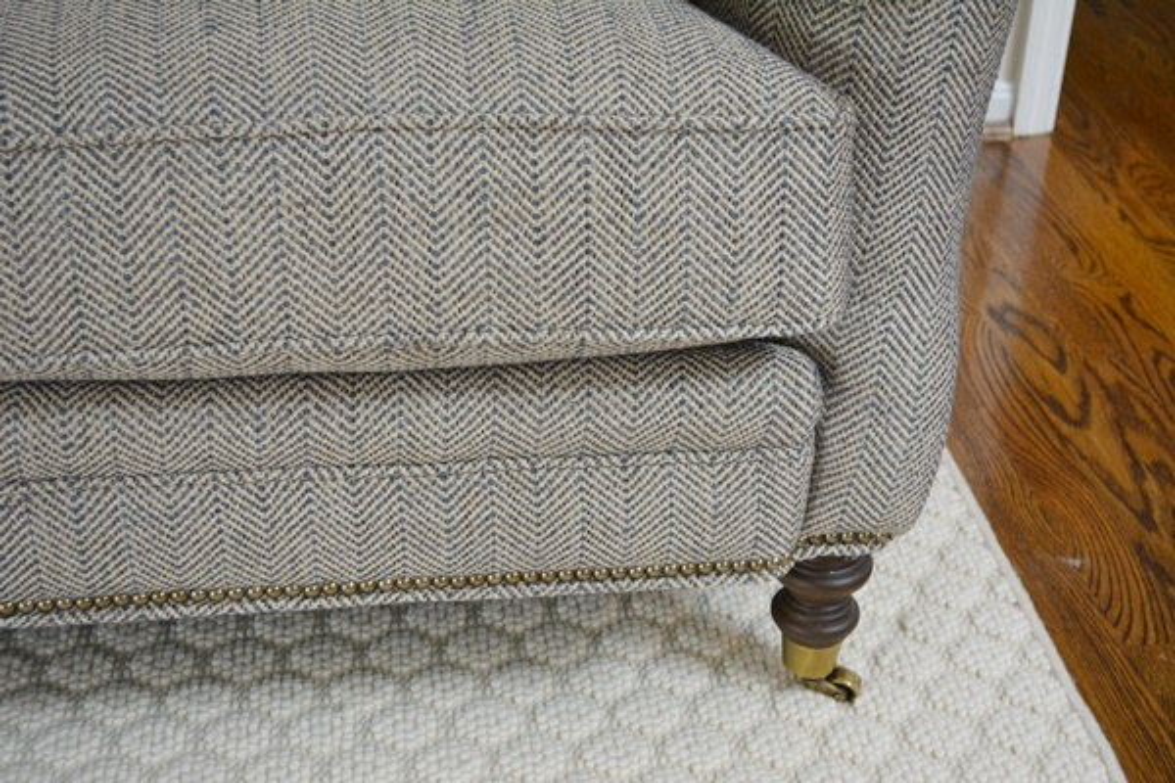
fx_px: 1762
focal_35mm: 54
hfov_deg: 36.9
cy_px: 392
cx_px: 588
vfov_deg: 25.1
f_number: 5
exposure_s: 1/40
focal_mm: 36
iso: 800
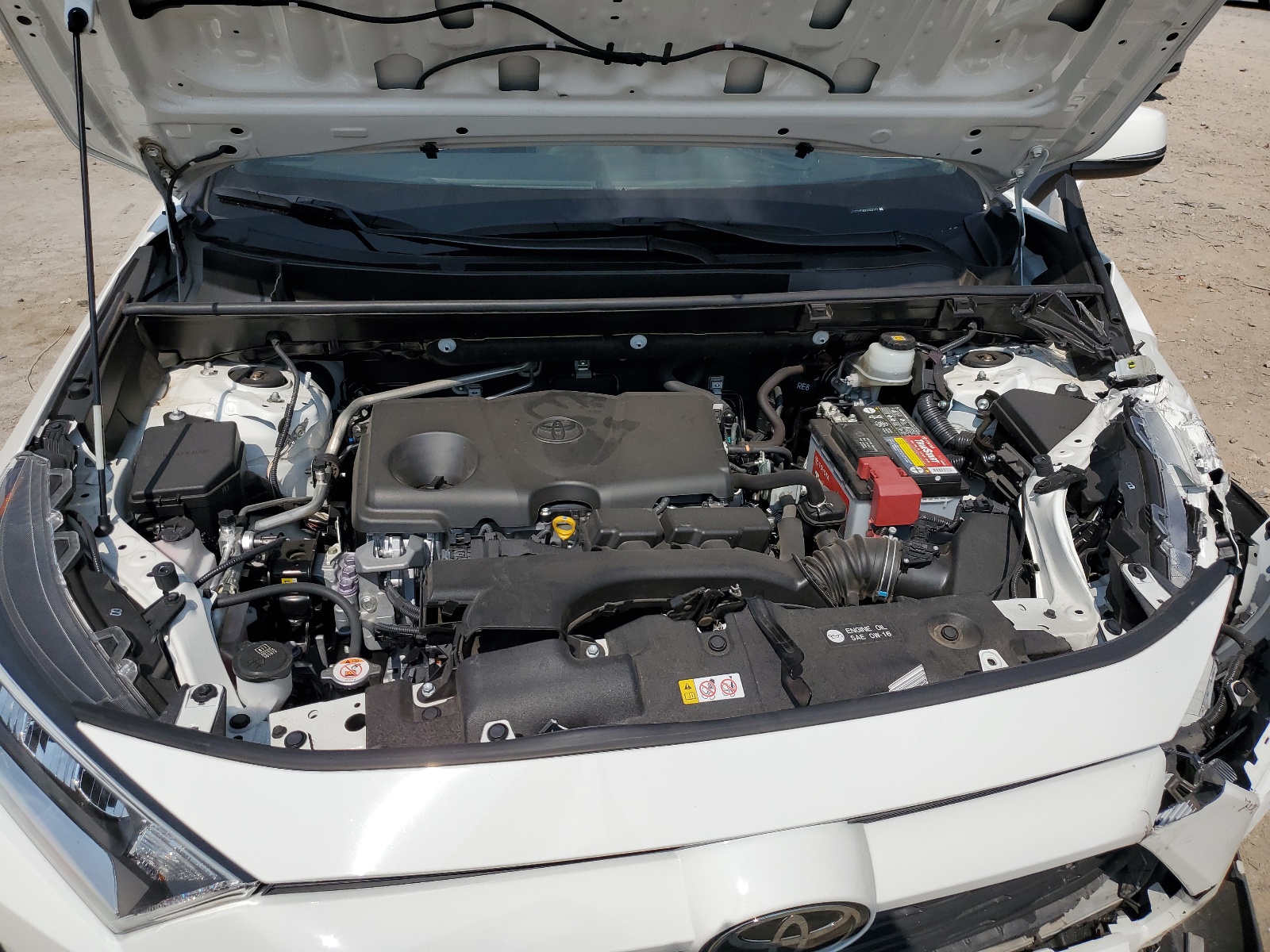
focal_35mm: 26
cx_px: 635
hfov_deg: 67.3
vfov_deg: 53.1
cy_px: 476
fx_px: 954
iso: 50
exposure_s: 1/10000
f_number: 1.5
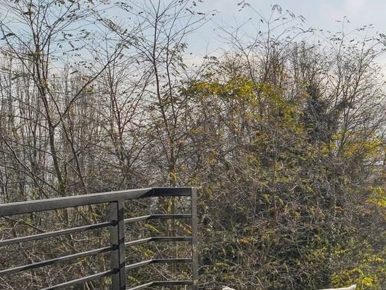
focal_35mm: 54
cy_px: 155
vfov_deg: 27.1
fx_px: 603
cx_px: 564
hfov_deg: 26.6
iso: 800
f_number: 8
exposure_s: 1/2500
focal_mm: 16
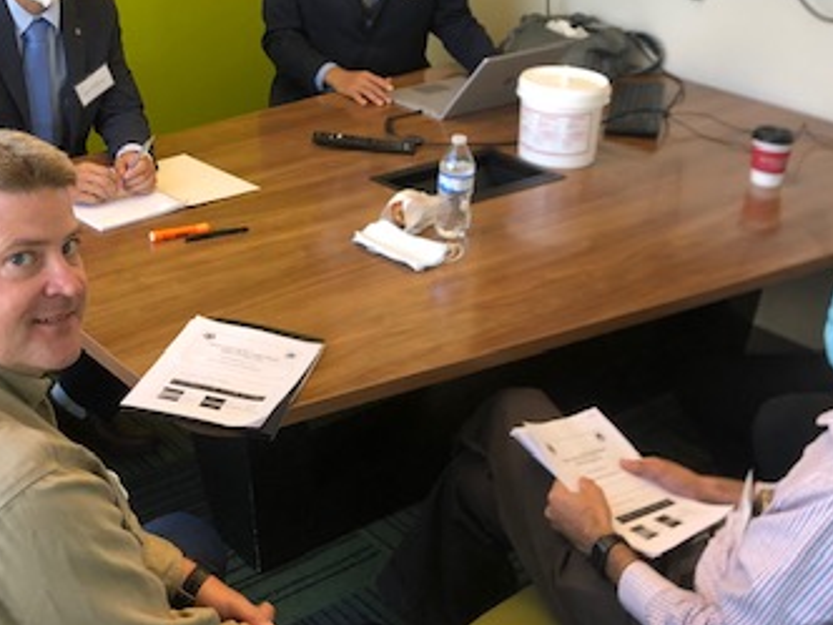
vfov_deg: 26.6
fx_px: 1299
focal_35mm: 54
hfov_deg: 35.0
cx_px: 241
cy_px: 148
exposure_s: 1/30
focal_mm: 3.99
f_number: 1.8
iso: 40
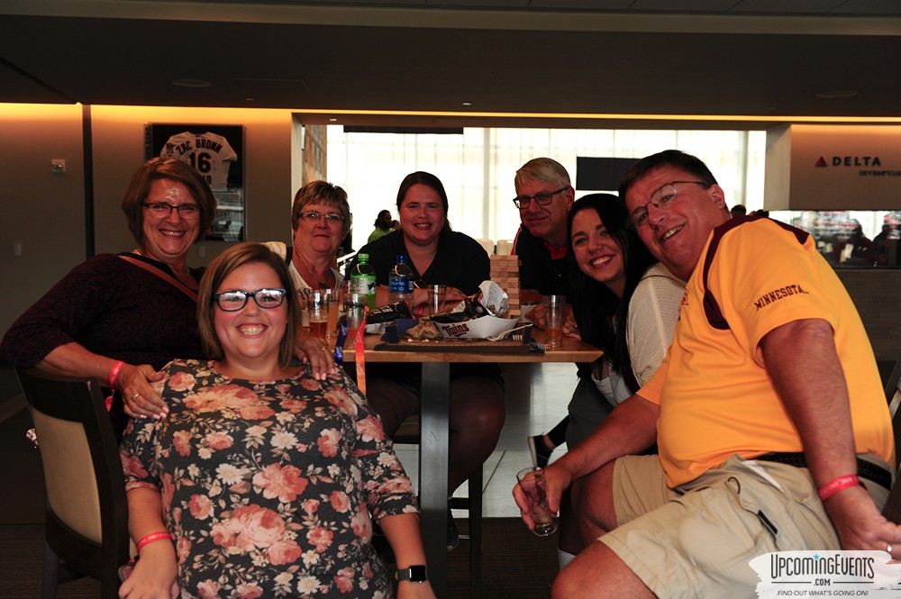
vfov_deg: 37.8
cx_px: 450
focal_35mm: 35
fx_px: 875
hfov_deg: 54.5
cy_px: 300
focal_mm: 35
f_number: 4.5
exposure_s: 1/250
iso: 640
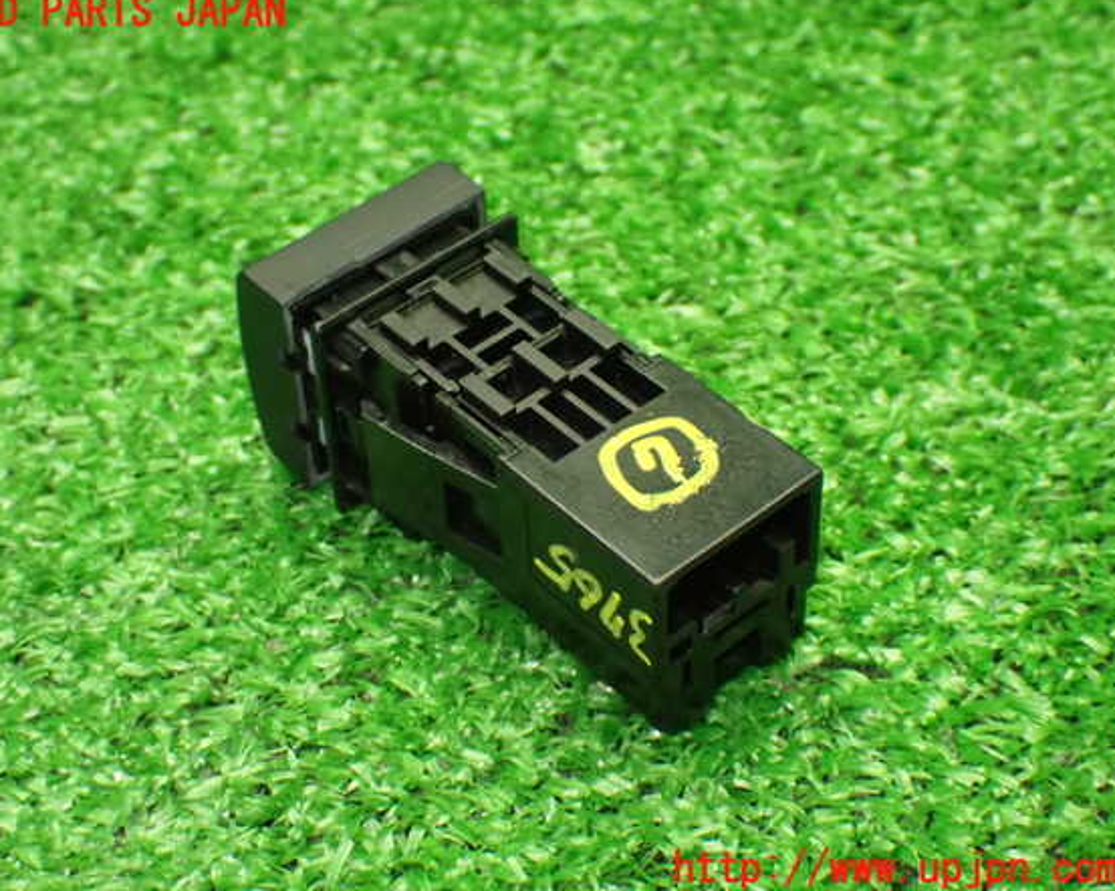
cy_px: 441
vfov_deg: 21.5
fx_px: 2342
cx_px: 524
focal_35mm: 71
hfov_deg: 26.8
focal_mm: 11.88
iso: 1250
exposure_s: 1/60
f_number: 3.8
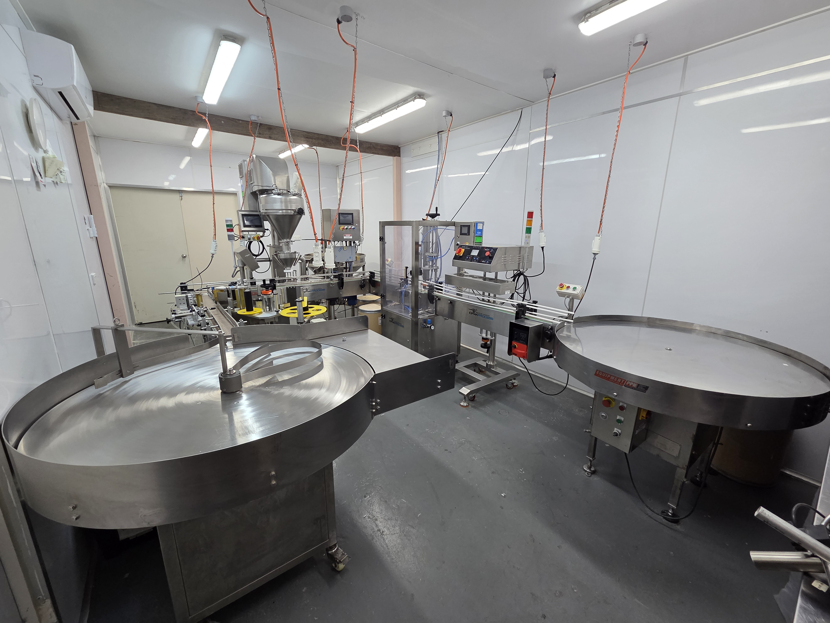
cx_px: 415
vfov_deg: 89.9
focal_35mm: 13
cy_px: 312
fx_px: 312
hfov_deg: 106.2
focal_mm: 2.2
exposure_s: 1/100
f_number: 2.2
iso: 125
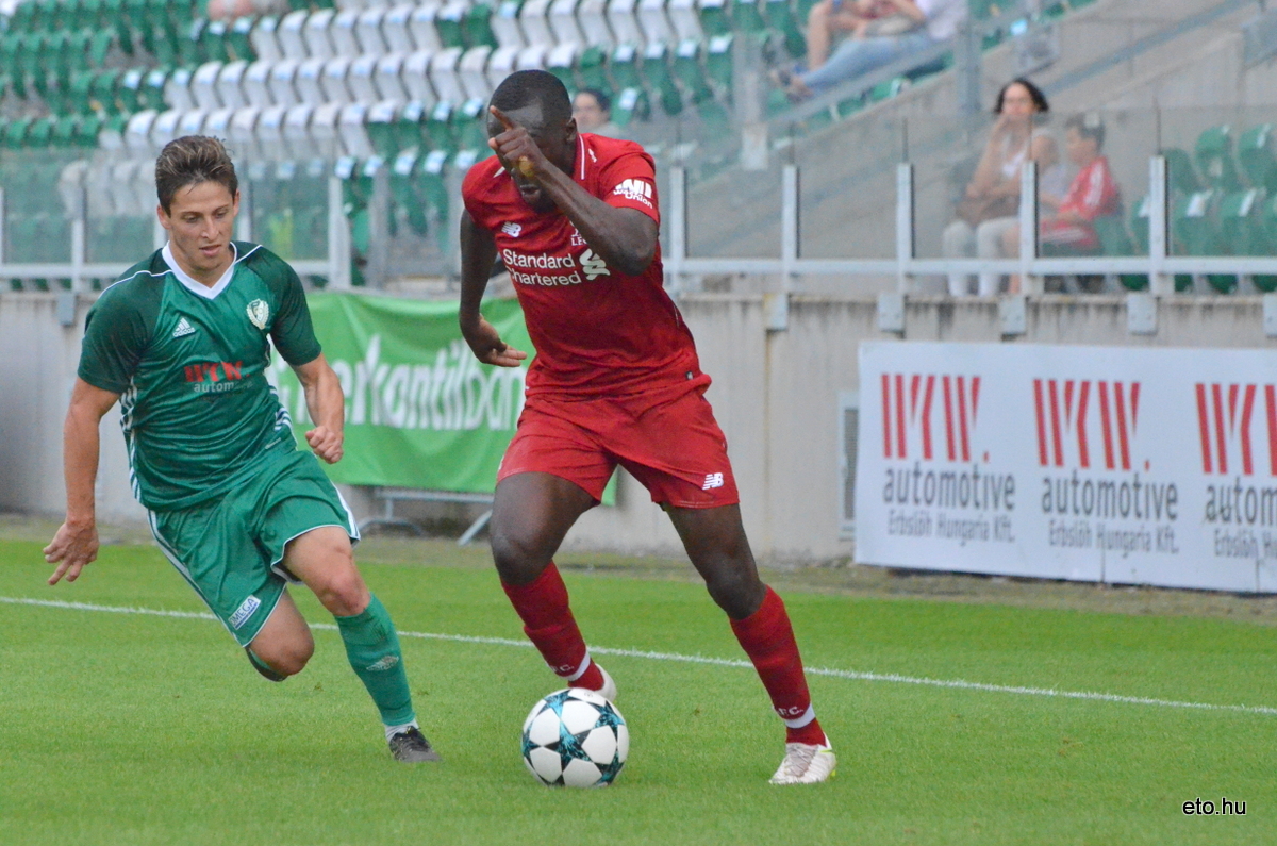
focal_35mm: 330
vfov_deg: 4.1
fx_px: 11682
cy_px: 423
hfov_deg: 6.3
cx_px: 638
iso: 6400
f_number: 7.1
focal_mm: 220
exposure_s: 1/5000
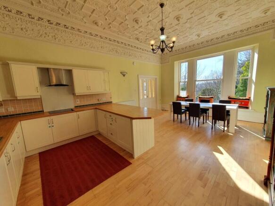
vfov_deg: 89.9
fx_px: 103
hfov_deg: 106.2
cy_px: 103
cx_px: 138
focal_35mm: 13
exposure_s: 1/126
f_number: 2.2
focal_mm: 1.8
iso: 50
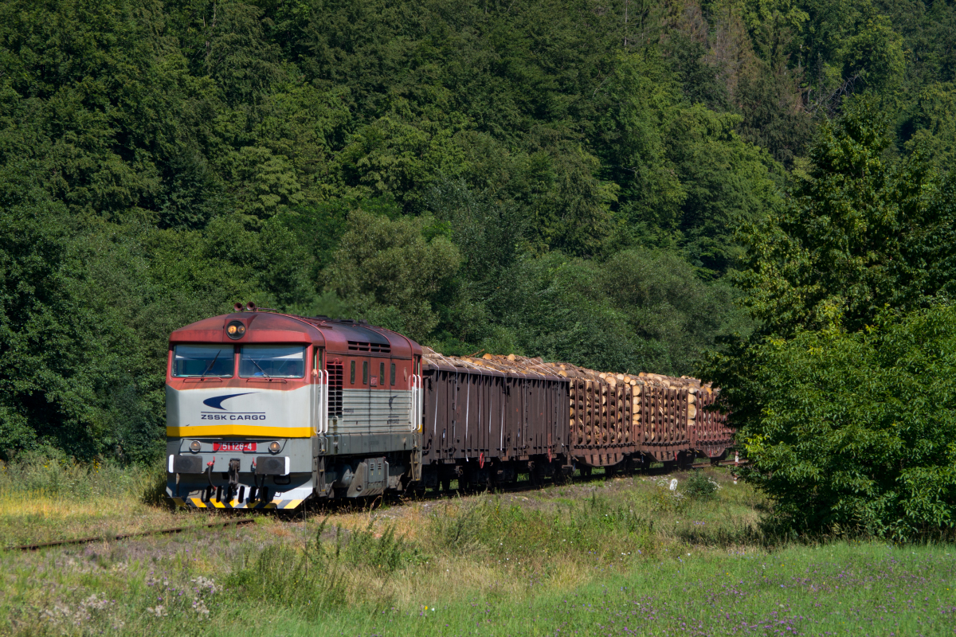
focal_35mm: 157
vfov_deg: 8.7
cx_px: 478
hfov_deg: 13.1
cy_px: 318
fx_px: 4169
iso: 200
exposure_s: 1/500
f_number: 8
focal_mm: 105
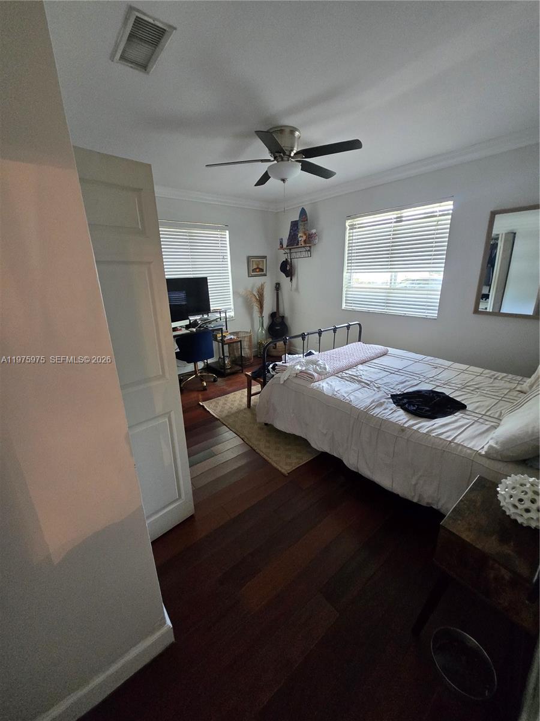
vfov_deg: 106.2
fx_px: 270
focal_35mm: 13
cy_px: 360
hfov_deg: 89.9
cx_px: 270
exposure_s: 1/60
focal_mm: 1.7
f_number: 2.2
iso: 500
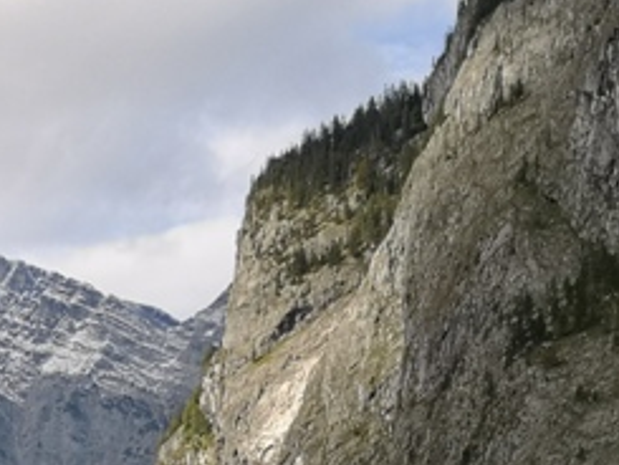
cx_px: -177
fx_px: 2218
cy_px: 682
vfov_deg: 11.5
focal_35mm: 124
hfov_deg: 15.2
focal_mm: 3.95
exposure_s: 1/1486
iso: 50
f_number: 1.8
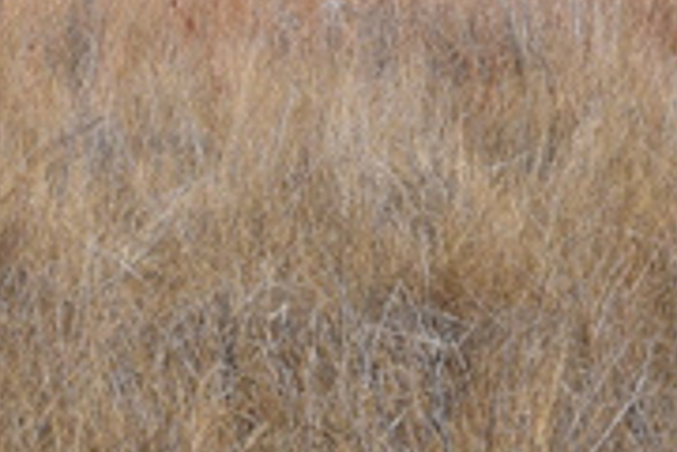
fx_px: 2896
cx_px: 718
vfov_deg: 8.3
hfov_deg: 13.1
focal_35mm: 154
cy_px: -574
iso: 200
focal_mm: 18
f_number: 10
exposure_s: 1/400
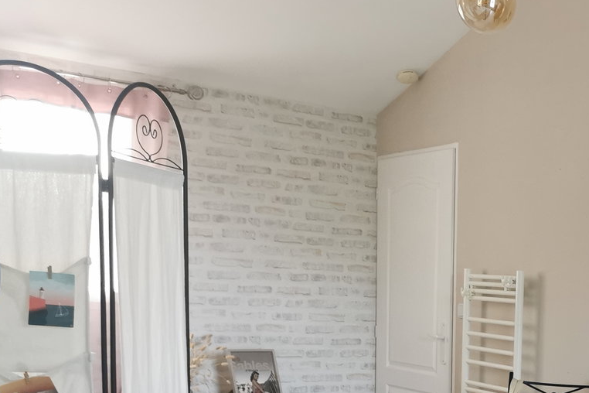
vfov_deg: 22.0
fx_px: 965
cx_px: 598
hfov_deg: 31.2
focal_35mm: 59
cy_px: 404
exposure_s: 1/60
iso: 160
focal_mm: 5.56
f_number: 1.6
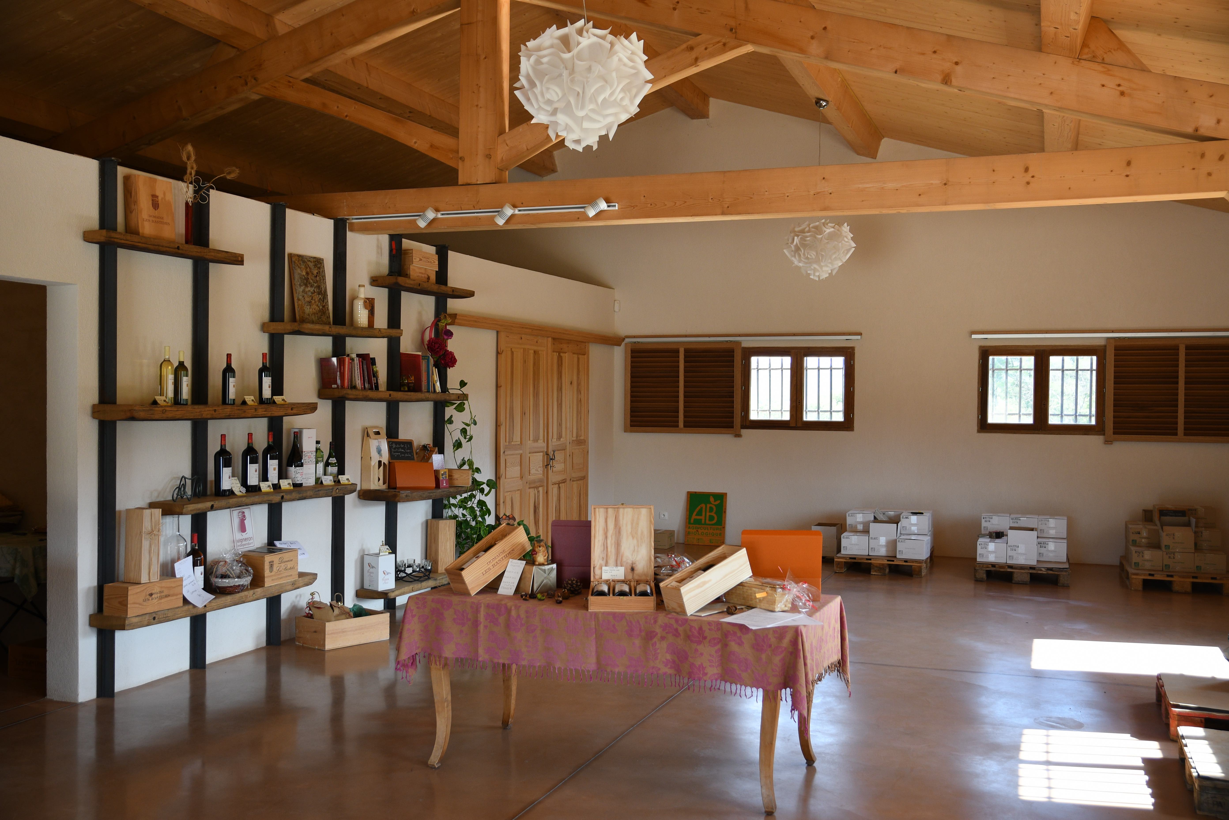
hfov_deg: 53.1
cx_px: 614
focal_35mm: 36
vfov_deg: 36.9
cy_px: 410
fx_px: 1229
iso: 320
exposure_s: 1/125
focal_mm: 24
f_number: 4
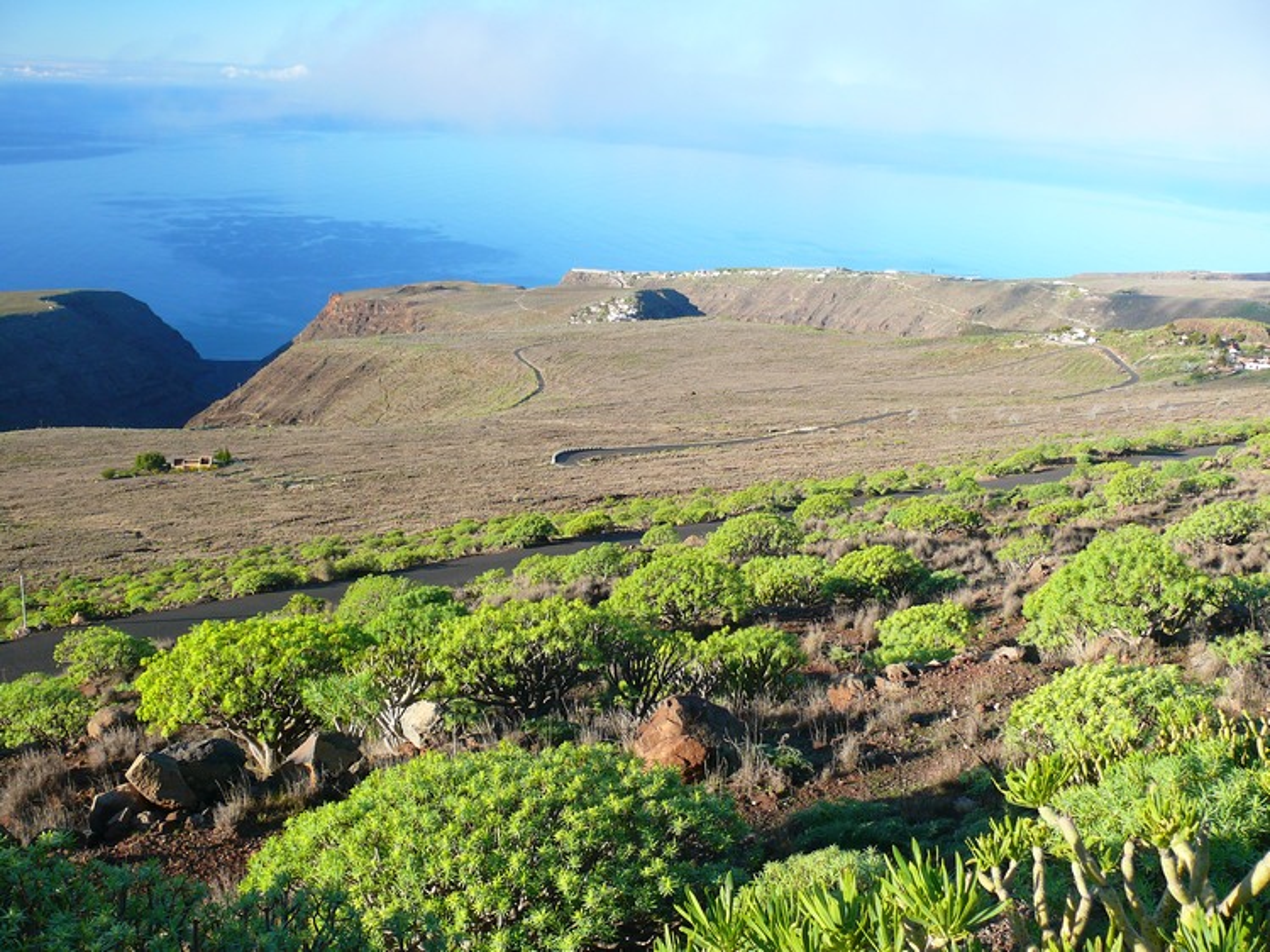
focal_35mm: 35
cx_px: 635
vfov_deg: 40.7
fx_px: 1284
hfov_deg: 52.6
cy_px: 476
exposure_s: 1/100
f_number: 3.6
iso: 100
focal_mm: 7.4
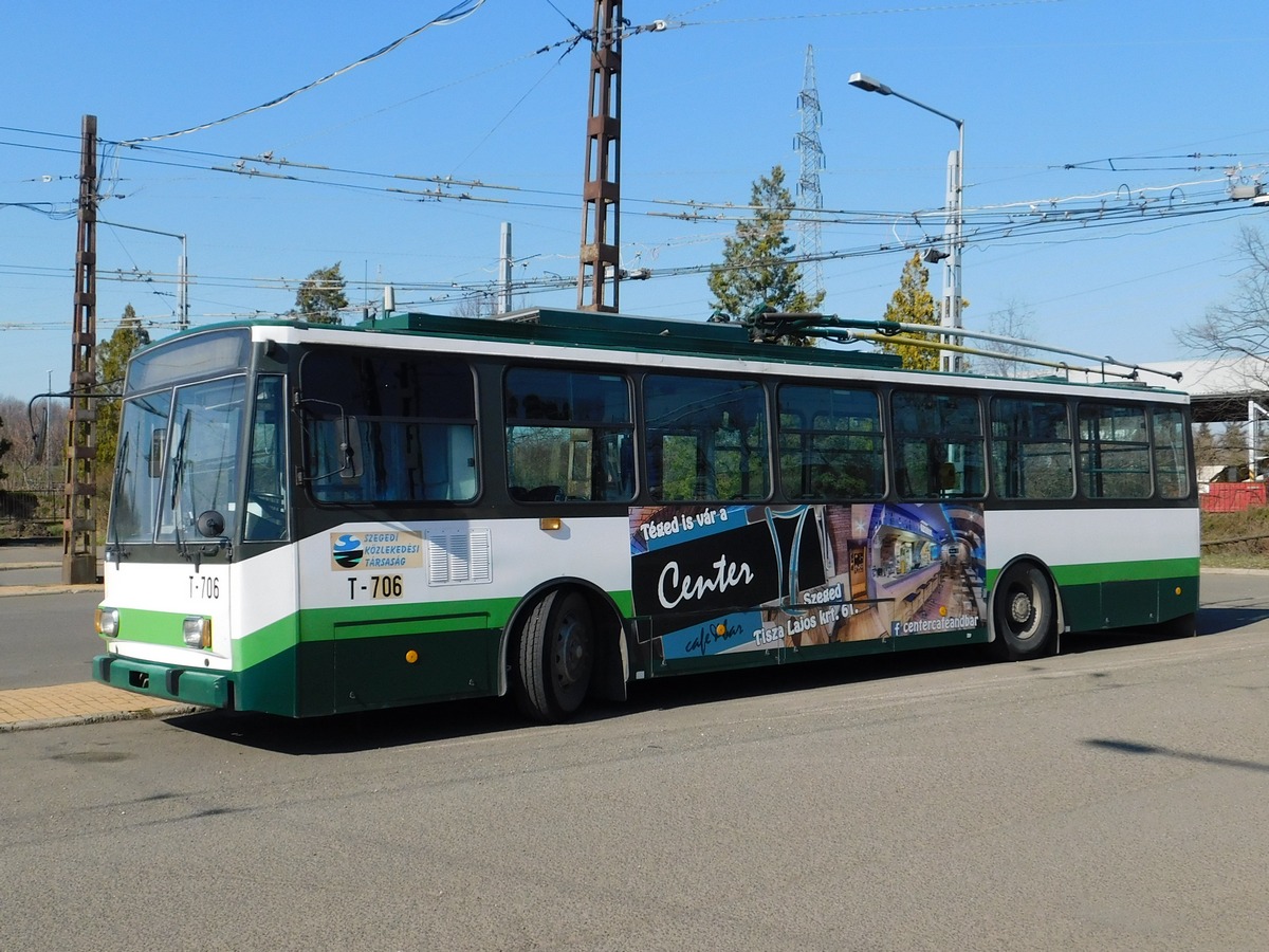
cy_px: 476
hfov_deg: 60.0
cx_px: 634
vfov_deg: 46.8
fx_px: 1100
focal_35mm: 30
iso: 125
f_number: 6.4
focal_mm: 5.3
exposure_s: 1/500
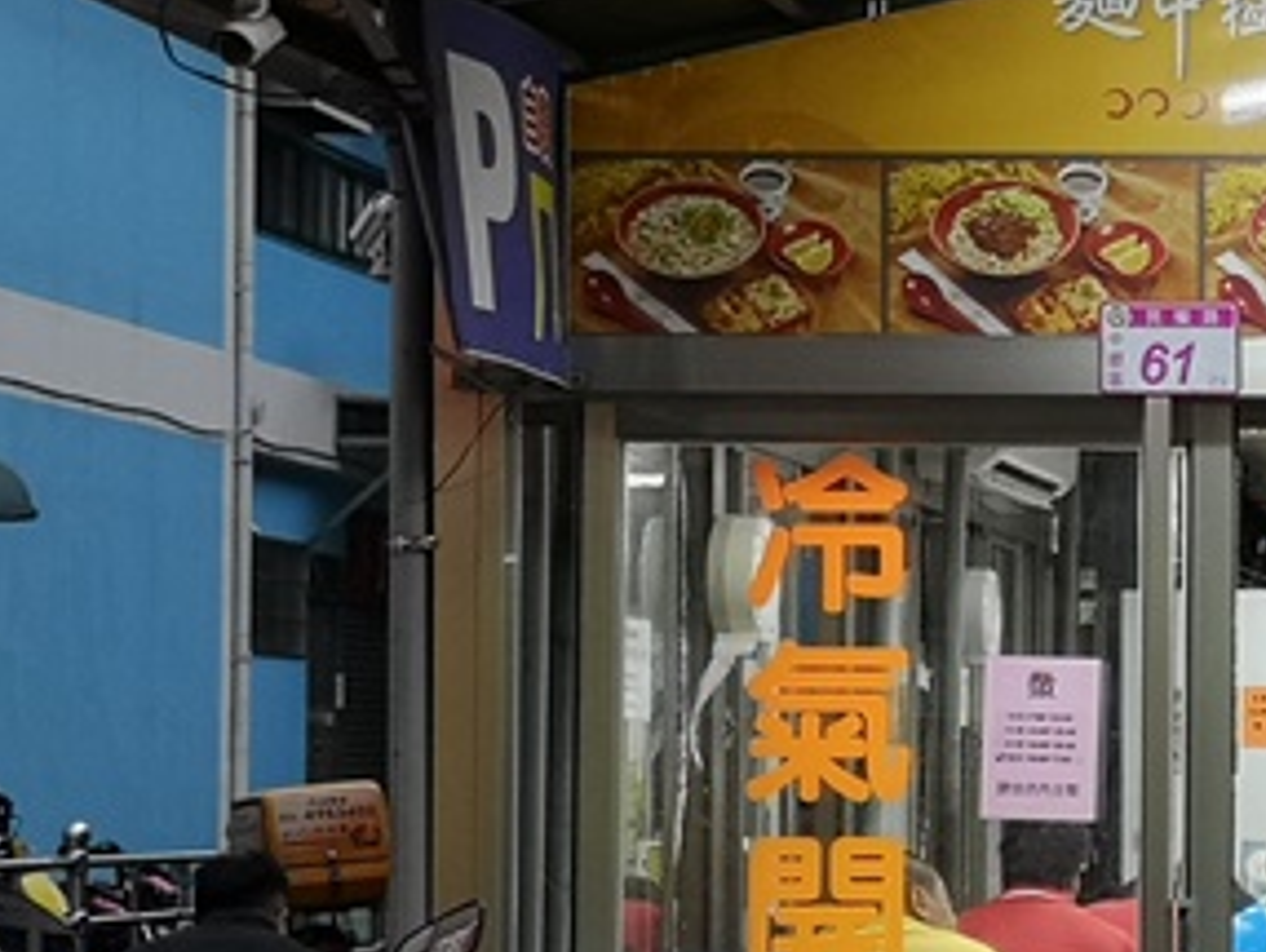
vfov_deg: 12.0
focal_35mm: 123
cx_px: 1748
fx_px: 4502
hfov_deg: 15.1
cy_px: 669
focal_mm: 3.95
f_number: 1.8
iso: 160
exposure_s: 1/33.3
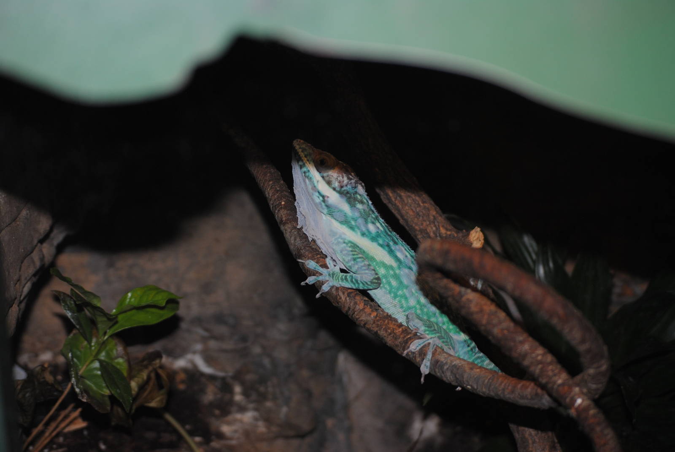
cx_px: 338
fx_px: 1549
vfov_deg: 16.6
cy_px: 226
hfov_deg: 24.6
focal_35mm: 82
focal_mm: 55
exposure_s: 1/60
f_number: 4
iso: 200
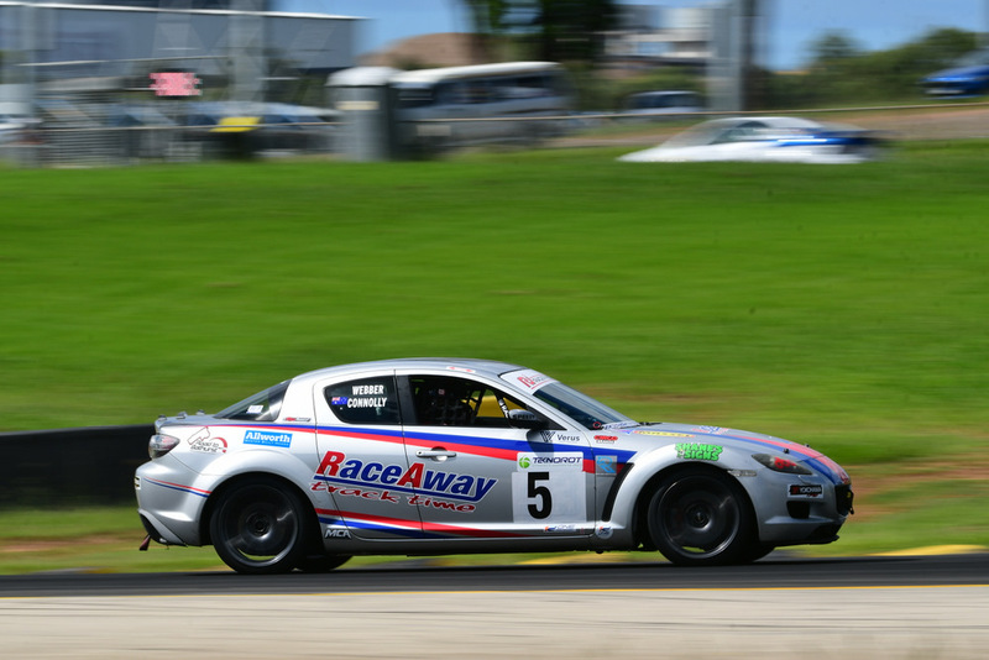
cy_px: 330
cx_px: 494
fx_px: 8244
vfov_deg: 4.6
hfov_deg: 6.9
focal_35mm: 300
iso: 100
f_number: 18
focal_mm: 200
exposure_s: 1/80
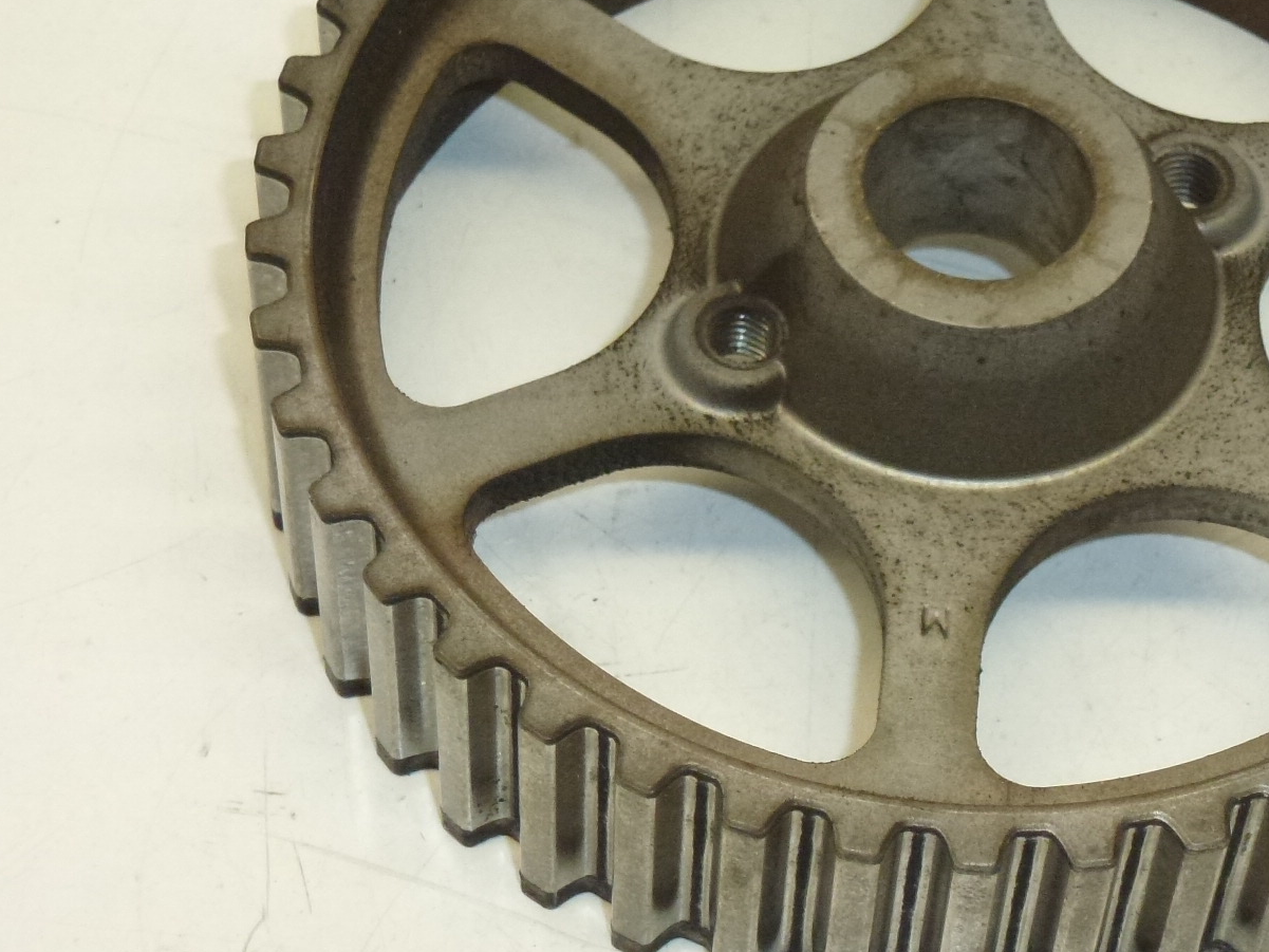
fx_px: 3813
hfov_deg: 18.8
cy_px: 398
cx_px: 933
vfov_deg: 14.2
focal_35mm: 104
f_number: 4.5
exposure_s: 1/160
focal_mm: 10.9
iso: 400
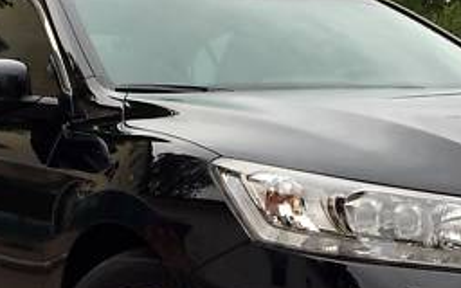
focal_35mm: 96
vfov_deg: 13.5
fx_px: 1206
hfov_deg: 21.6
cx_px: 277
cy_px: 247
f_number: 2.2
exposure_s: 1/520
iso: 32
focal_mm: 4.2
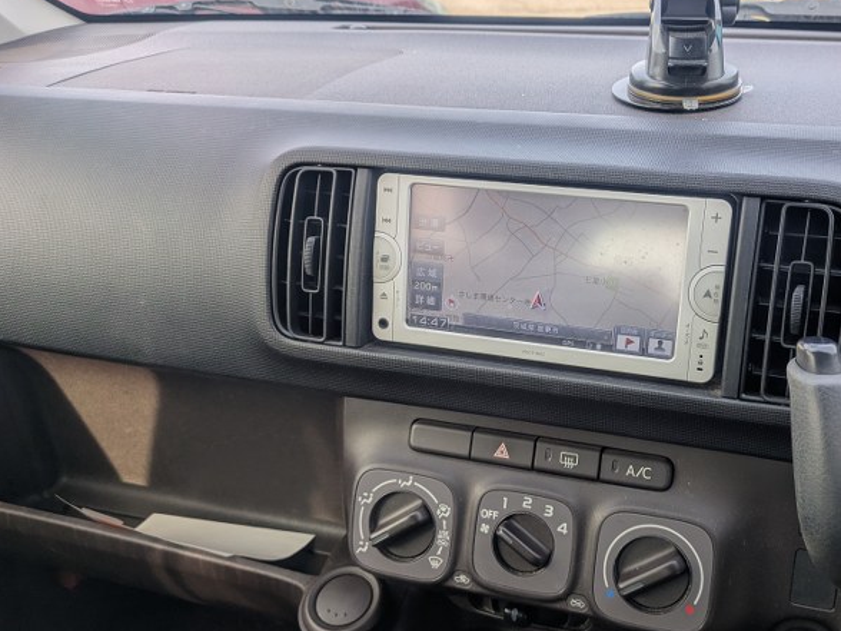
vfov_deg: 41.8
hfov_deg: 53.1
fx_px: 826
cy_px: 339
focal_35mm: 34
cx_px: 544
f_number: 1.89
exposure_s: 1/366
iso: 44
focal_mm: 5.43
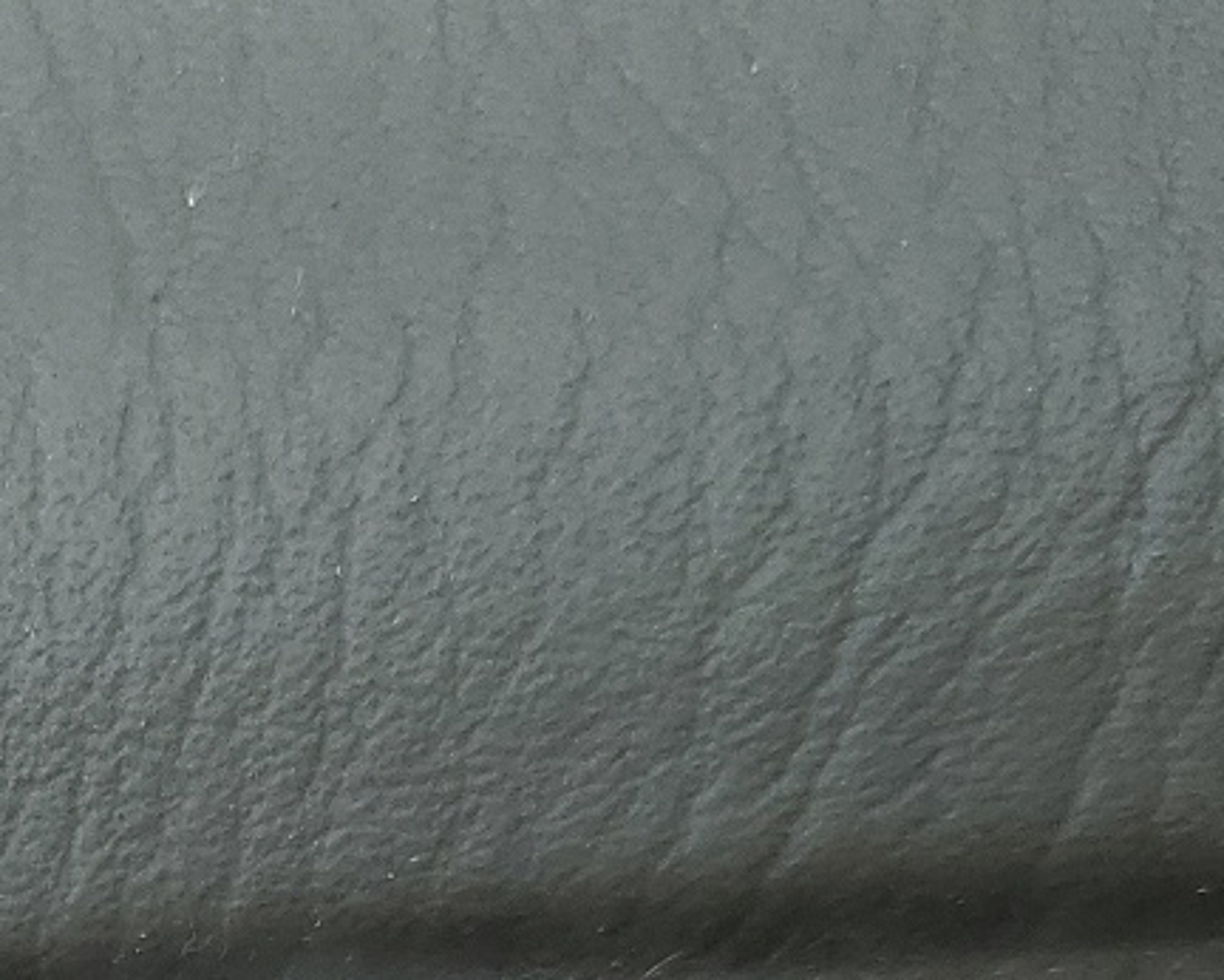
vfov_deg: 14.9
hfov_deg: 18.7
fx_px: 3407
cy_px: 1597
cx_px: -428
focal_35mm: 94
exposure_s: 1/312
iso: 50
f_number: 1.5
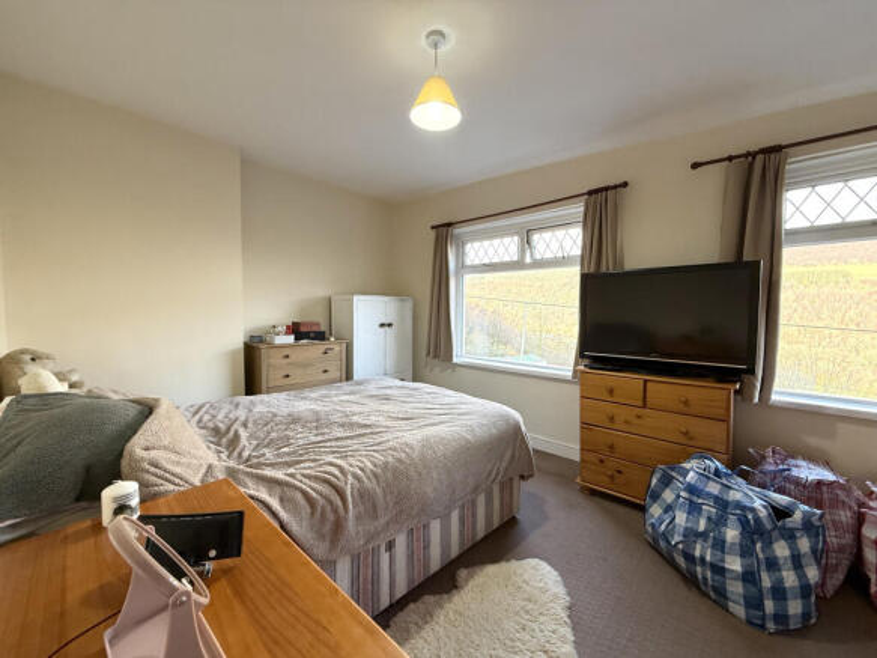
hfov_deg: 102.1
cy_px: 329
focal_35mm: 14
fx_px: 355
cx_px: 438
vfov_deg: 85.7
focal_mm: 2.22
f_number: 2.2
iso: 125
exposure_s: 1/99
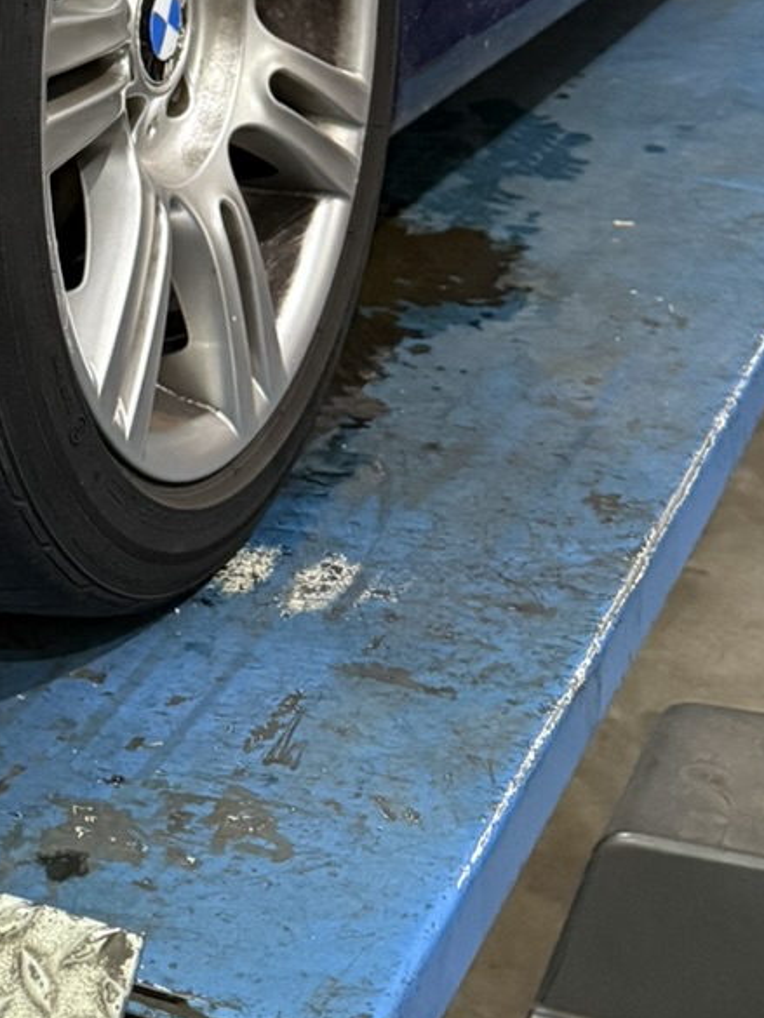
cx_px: -139
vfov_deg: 21.6
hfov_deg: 16.9
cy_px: -200
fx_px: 2471
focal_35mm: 84
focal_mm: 6.76
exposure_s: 1/50
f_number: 1.78
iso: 800
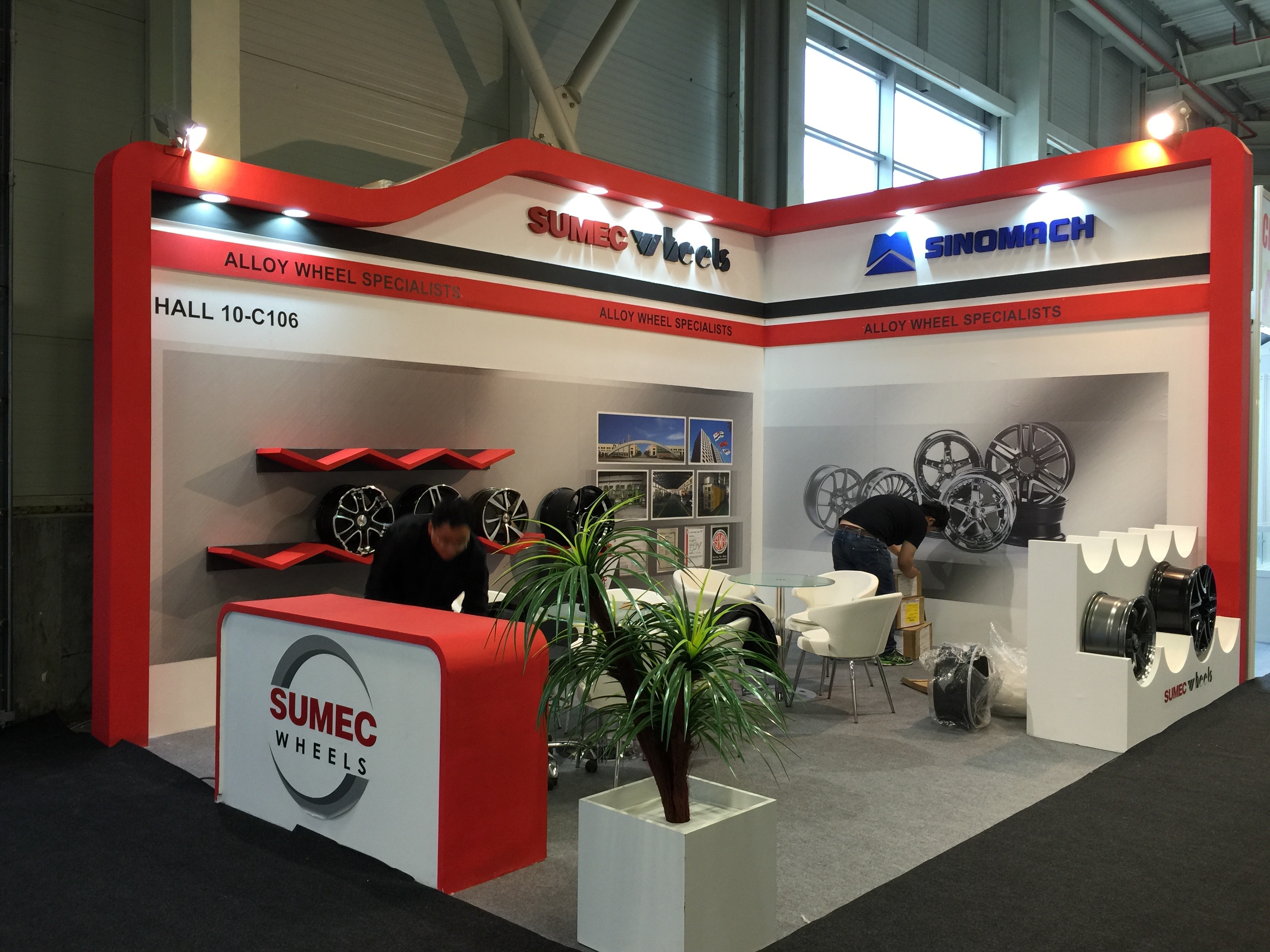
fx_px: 1064
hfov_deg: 61.7
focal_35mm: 29
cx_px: 635
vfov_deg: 48.2
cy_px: 476
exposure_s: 1/15
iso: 32
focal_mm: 4.15
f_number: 2.2
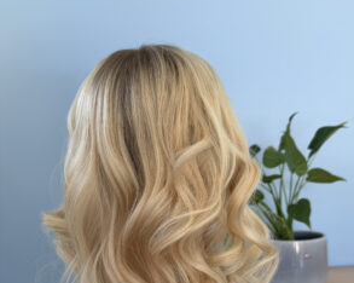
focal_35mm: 32
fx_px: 335
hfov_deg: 55.7
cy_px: 214
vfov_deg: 44.2
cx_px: 179
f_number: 1.78
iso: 80
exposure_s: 1/100
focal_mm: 6.76
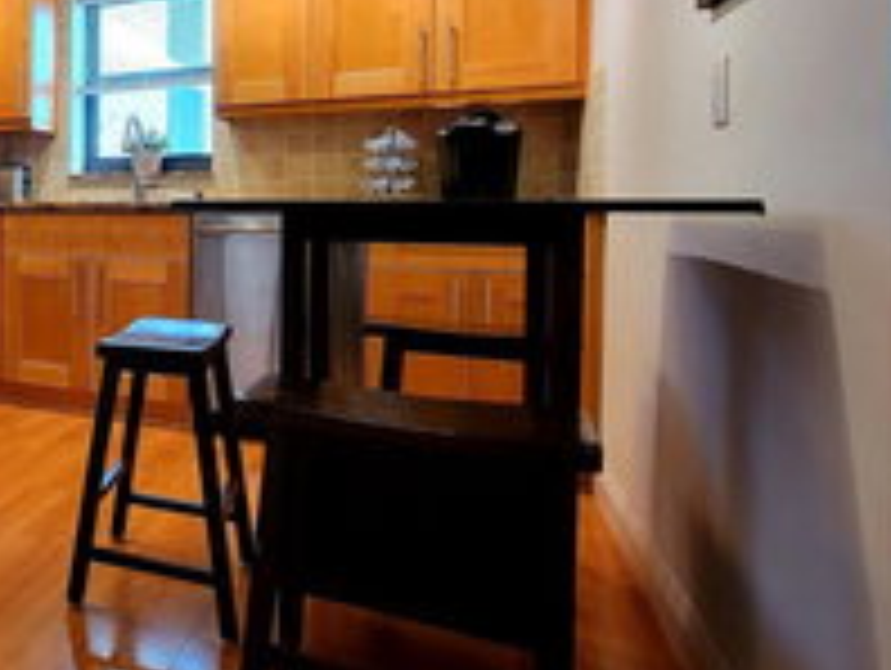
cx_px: -61
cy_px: 207
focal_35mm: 28
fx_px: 722
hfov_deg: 48.0
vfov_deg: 48.7
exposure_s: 1/60.2
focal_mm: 2.2
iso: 160
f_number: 2.2
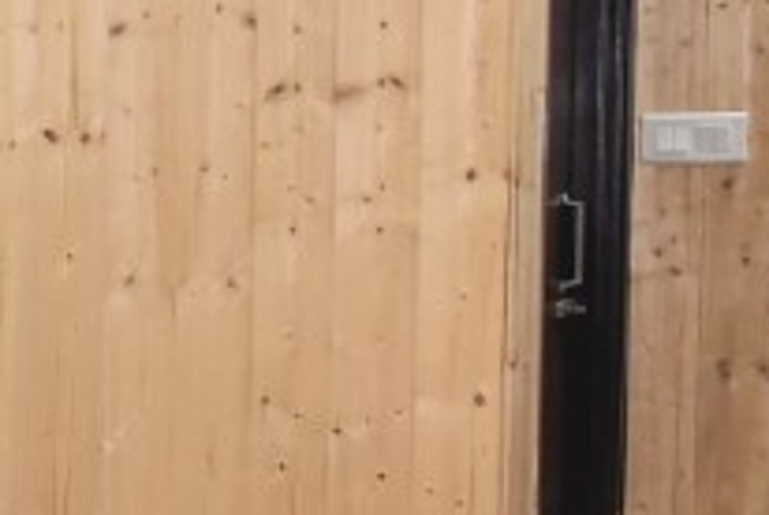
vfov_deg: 16.3
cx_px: -678
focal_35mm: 84
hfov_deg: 18.2
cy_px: 203
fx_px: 1797
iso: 2000
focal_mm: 16
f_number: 7.1
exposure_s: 1/50
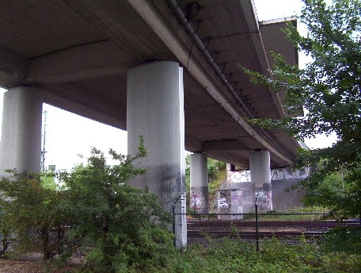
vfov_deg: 39.8
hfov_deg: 51.3
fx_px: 376
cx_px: 180
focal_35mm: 36
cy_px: 136
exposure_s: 1/103
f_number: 2.76
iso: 100
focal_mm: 5.54
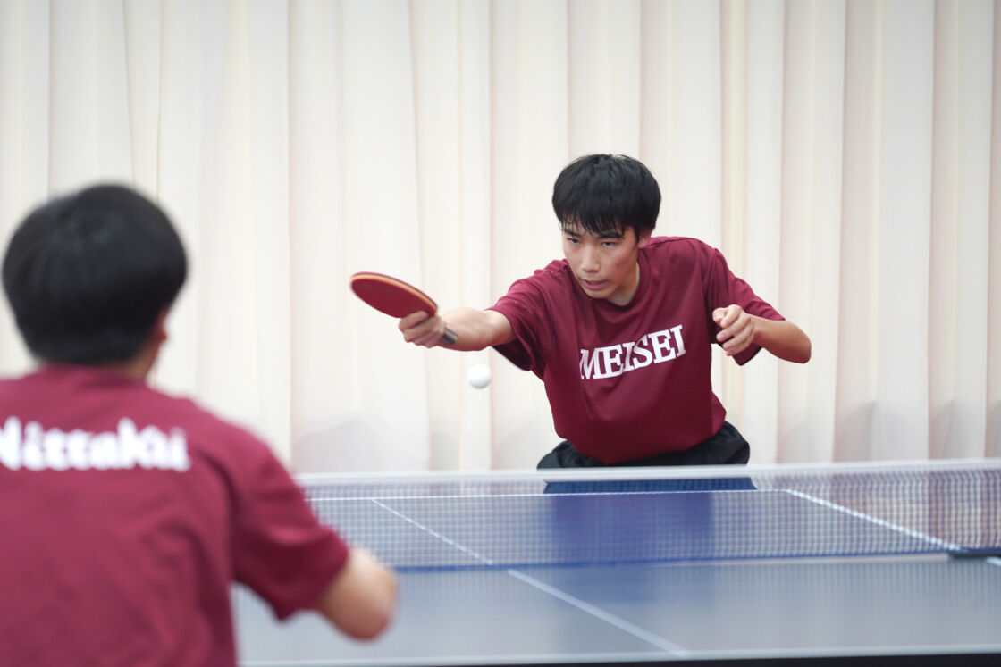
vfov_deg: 6.9
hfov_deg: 10.3
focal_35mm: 200
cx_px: 500
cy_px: 334
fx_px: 5561
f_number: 4
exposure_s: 1/250
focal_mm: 200
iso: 1600
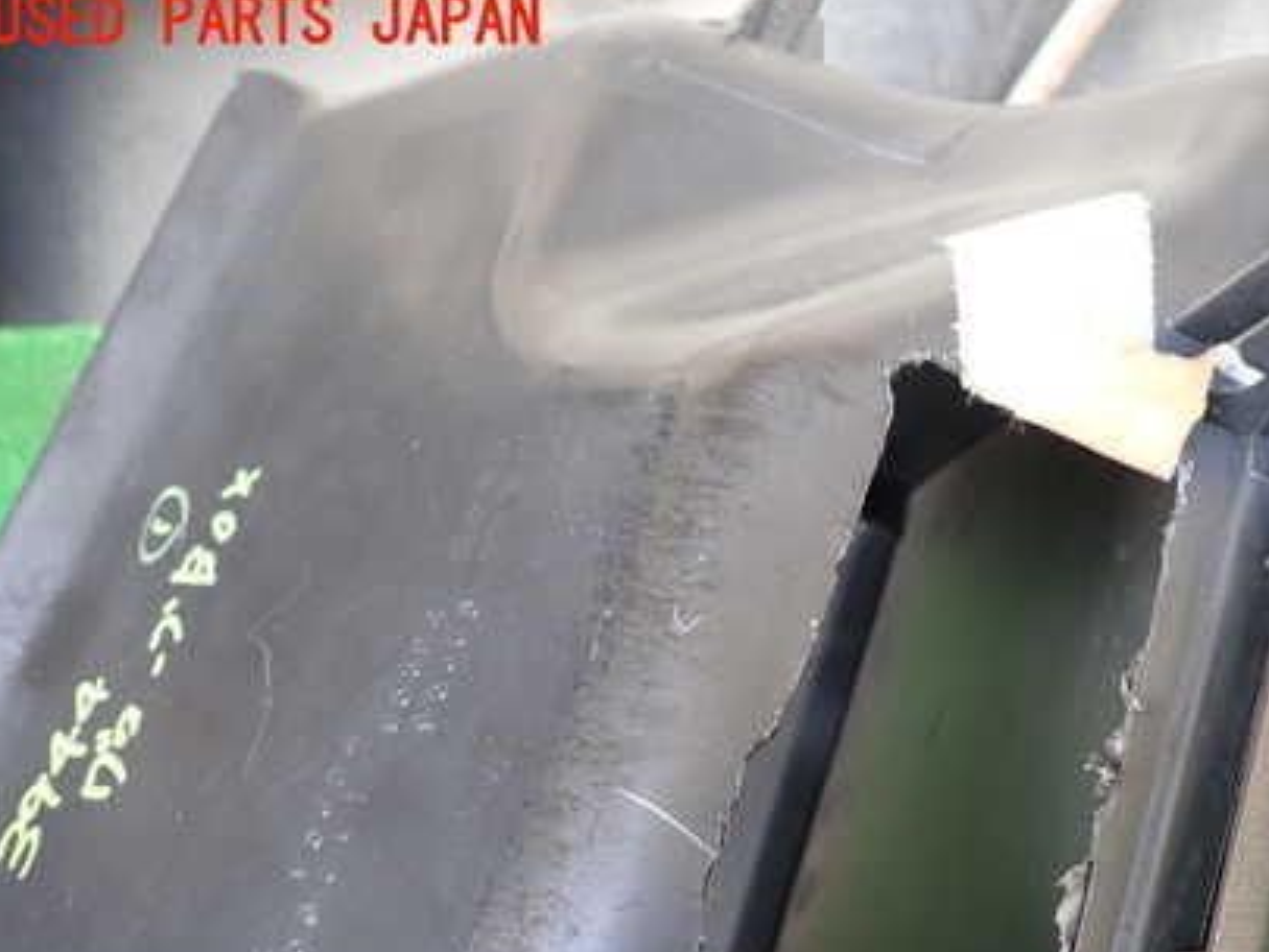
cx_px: 912
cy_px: 689
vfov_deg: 37.9
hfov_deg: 48.7
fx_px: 1357
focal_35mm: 37
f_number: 2
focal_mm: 4.5
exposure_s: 1/30
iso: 200
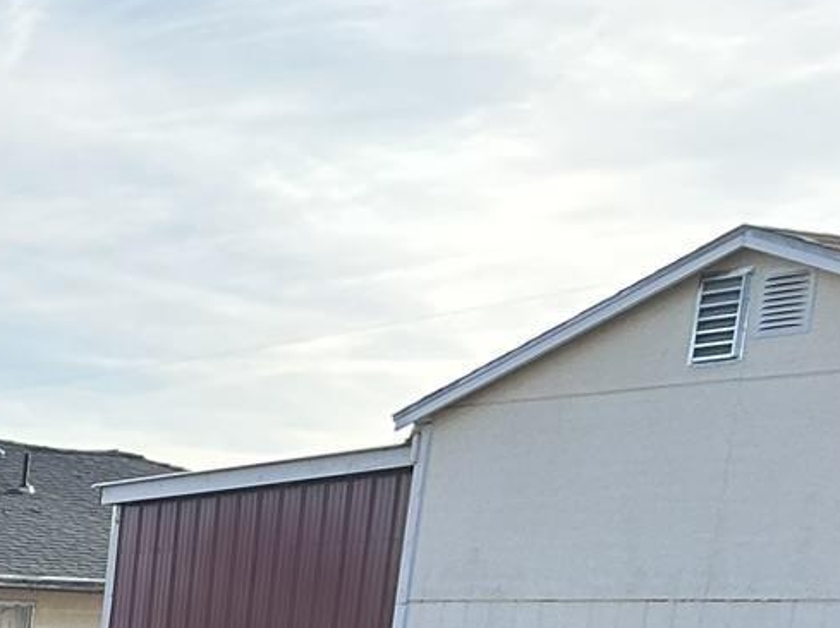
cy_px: 1186
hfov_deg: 15.0
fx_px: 2643
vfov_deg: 12.3
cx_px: -788
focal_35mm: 109
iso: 50
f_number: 1.5
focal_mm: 5.7
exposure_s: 1/1252
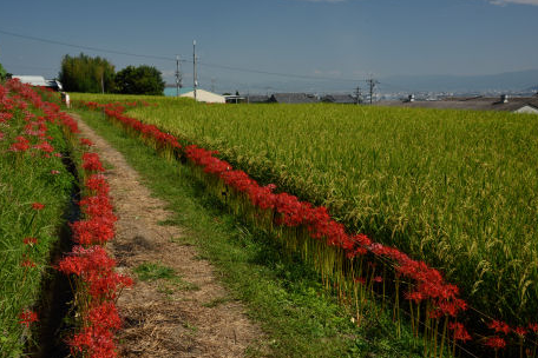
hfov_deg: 48.4
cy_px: 186
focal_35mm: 40
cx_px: 258
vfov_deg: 33.4
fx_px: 598
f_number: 13
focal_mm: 38
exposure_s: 1/125
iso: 200
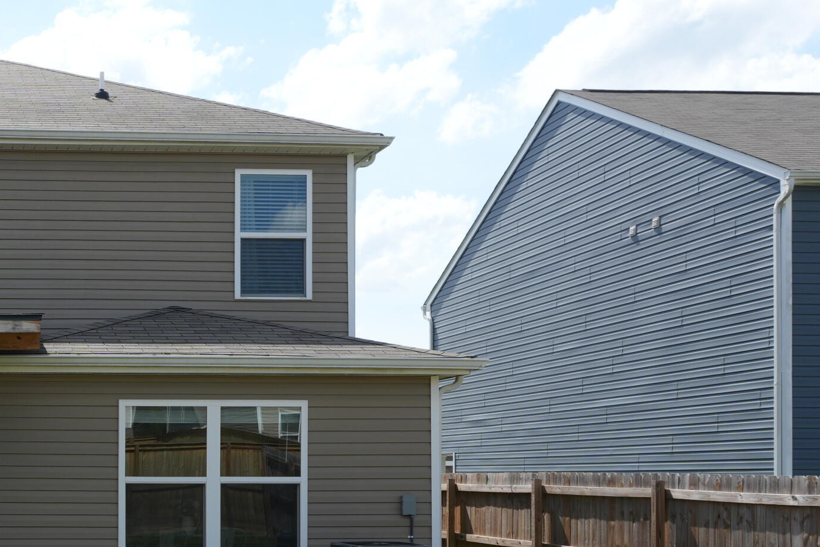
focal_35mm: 52
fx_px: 1184
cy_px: 479
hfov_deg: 34.6
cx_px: -5
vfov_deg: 25.3
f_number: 5.6
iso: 100
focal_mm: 16
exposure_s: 1/500
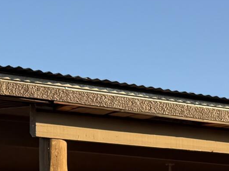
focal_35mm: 137
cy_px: 288
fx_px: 906
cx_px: 383
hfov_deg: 13.3
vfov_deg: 10.3
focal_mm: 6.76
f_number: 1.78
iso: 80
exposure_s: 1/1618
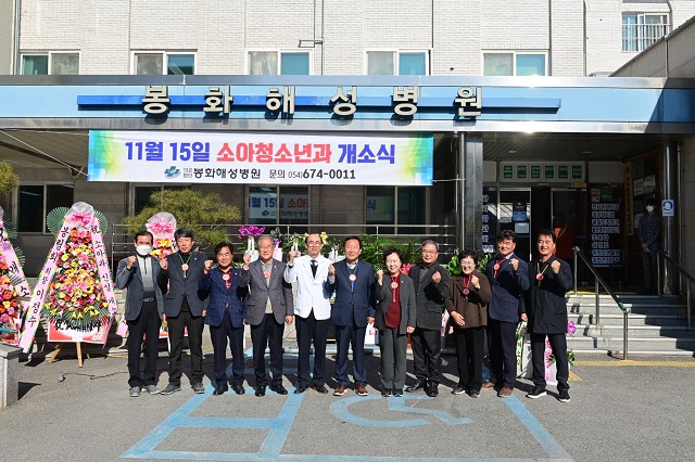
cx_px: 348
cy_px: 231
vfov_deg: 42.3
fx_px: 598
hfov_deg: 60.3
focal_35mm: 31
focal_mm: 31
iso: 250
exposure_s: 1/250
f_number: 13
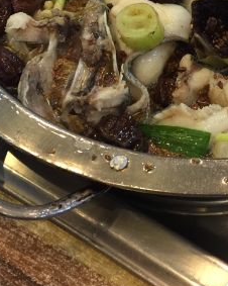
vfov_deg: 25.9
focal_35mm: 70
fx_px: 591
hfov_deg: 21.4
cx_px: 203
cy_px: 5
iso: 80
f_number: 2.2
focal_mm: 4.15
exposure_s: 1/15
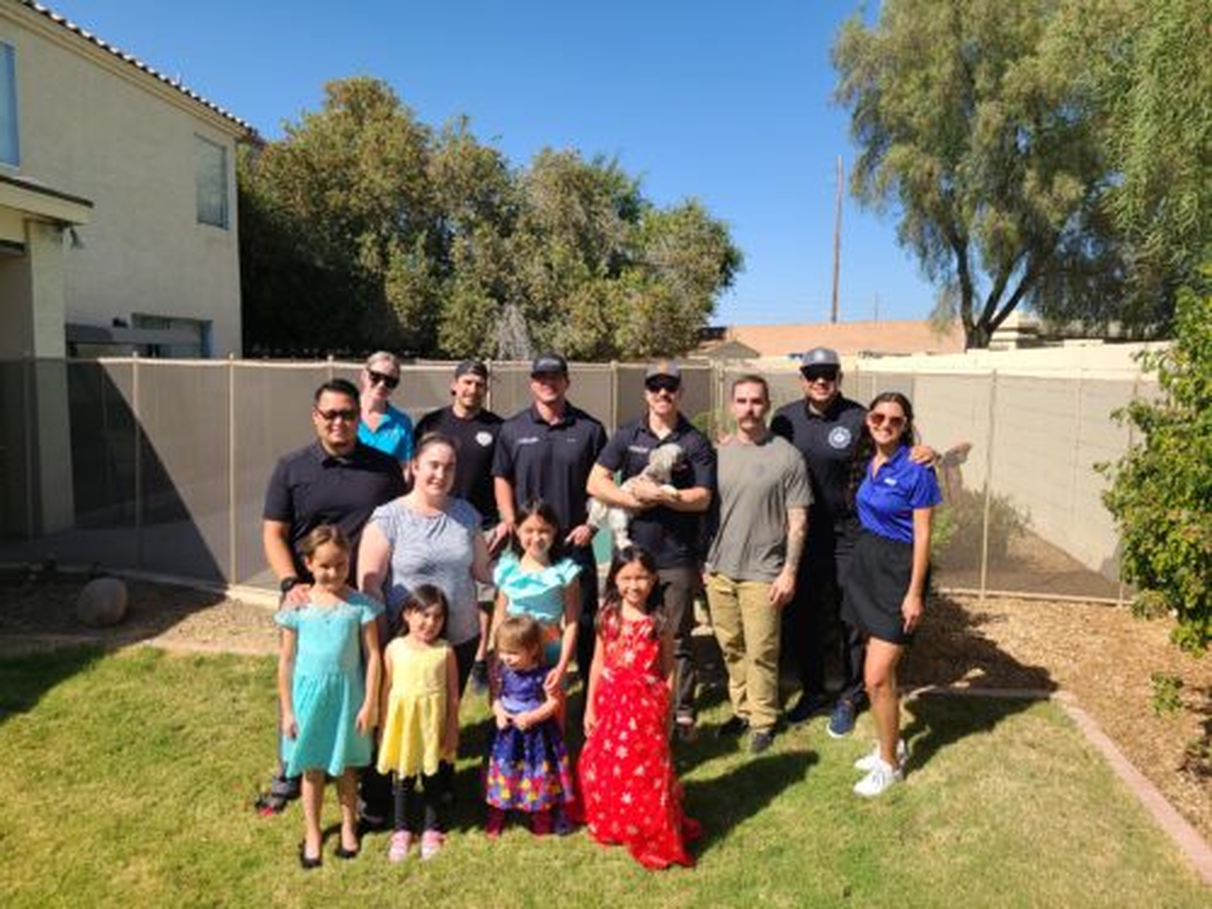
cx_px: 606
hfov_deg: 67.3
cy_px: 454
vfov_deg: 53.1
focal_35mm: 26
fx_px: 910
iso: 40
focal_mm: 5.4
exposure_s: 1/1978
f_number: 1.8
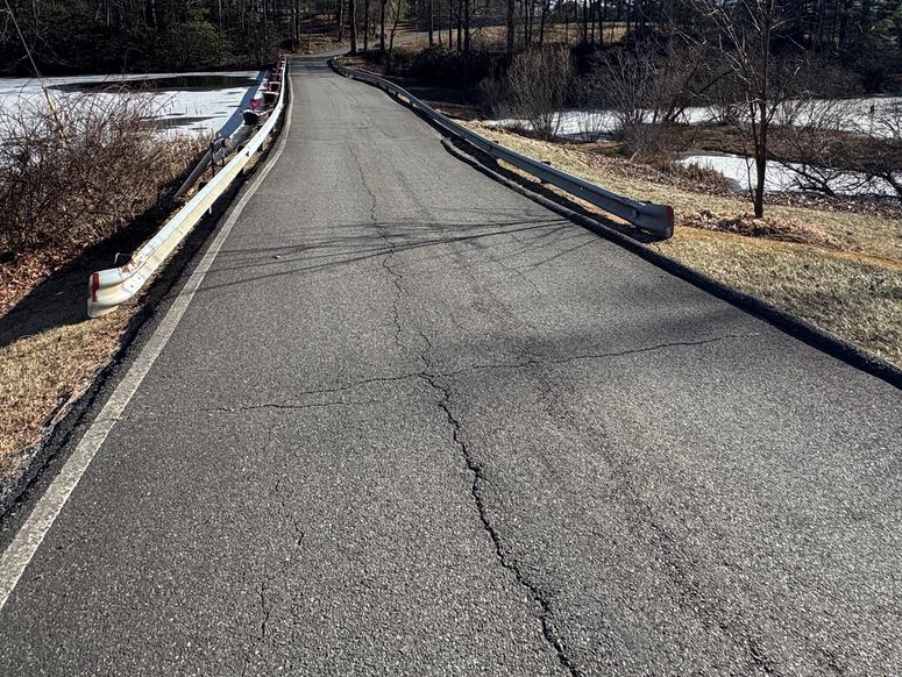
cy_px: 128
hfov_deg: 67.2
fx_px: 678
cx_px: 431
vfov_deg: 49.7
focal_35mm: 26
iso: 40
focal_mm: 2.22
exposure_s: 1/1217
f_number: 2.2
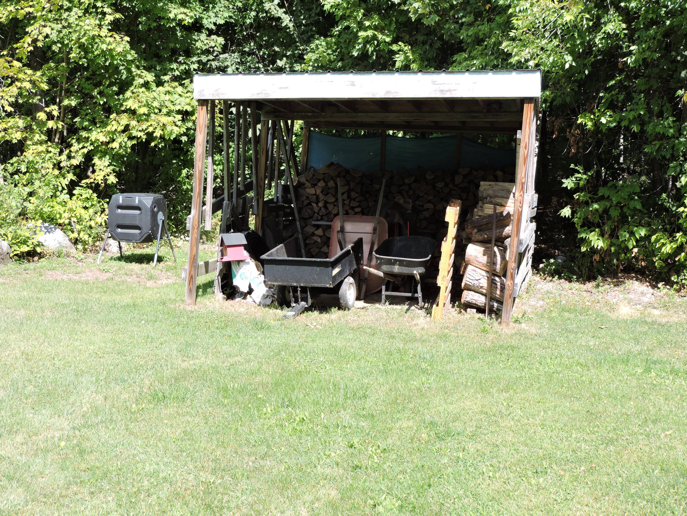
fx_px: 992
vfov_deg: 29.1
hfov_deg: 38.2
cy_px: 258
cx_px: 344
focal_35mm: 50
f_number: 3.6
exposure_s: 1/250
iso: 100
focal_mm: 8.9
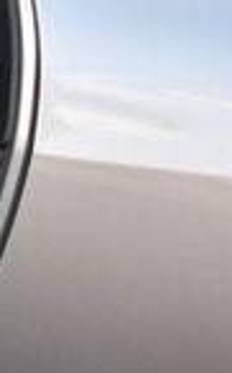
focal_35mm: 161
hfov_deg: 7.0
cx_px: -535
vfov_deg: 12.7
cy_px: -89
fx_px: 1632
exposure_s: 1/250
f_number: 4.5
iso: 400
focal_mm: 18
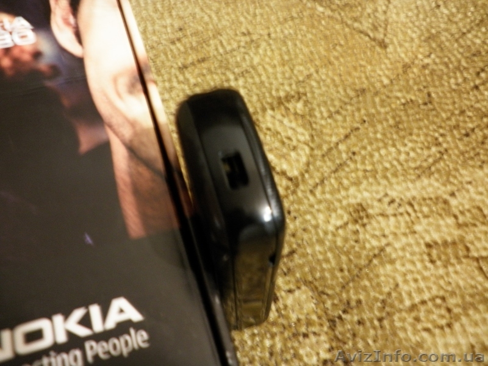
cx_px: 244
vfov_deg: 39.7
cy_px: 183
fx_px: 508
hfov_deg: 51.4
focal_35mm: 36
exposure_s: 1/2
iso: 250
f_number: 3.5
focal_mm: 6.3
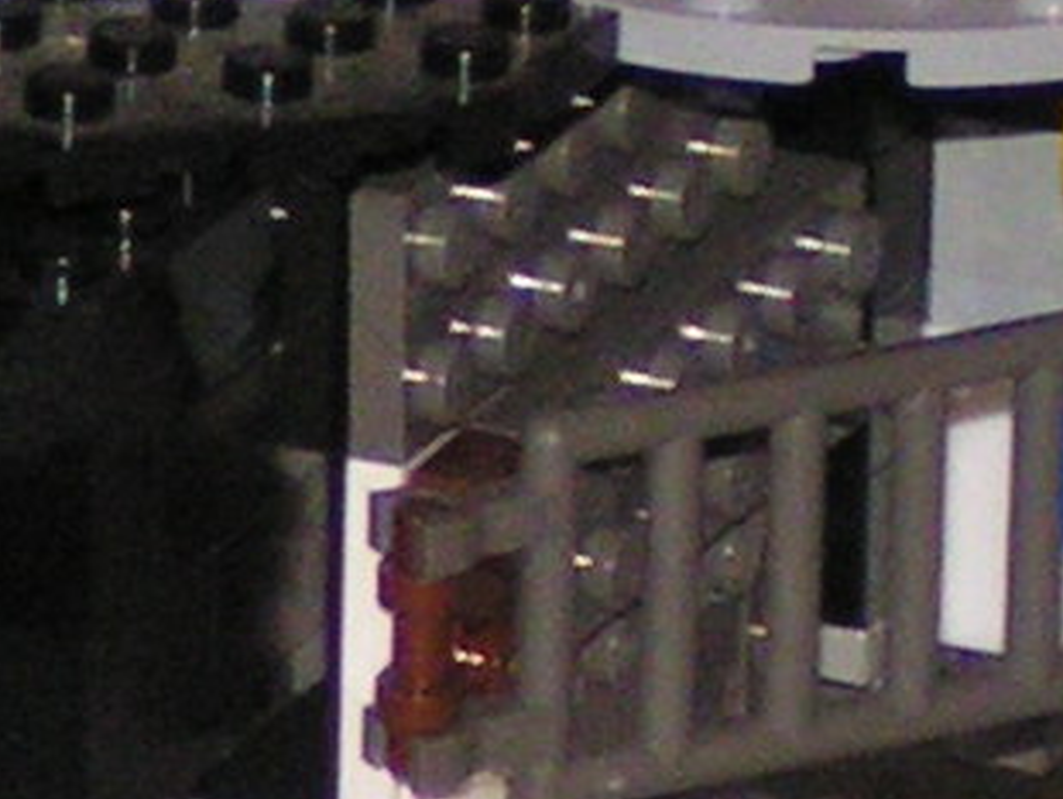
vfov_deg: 1.9
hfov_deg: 2.5
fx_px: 24155
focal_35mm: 786
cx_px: -1399
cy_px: -134
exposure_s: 1/125
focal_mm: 18.2
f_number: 3.5
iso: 200
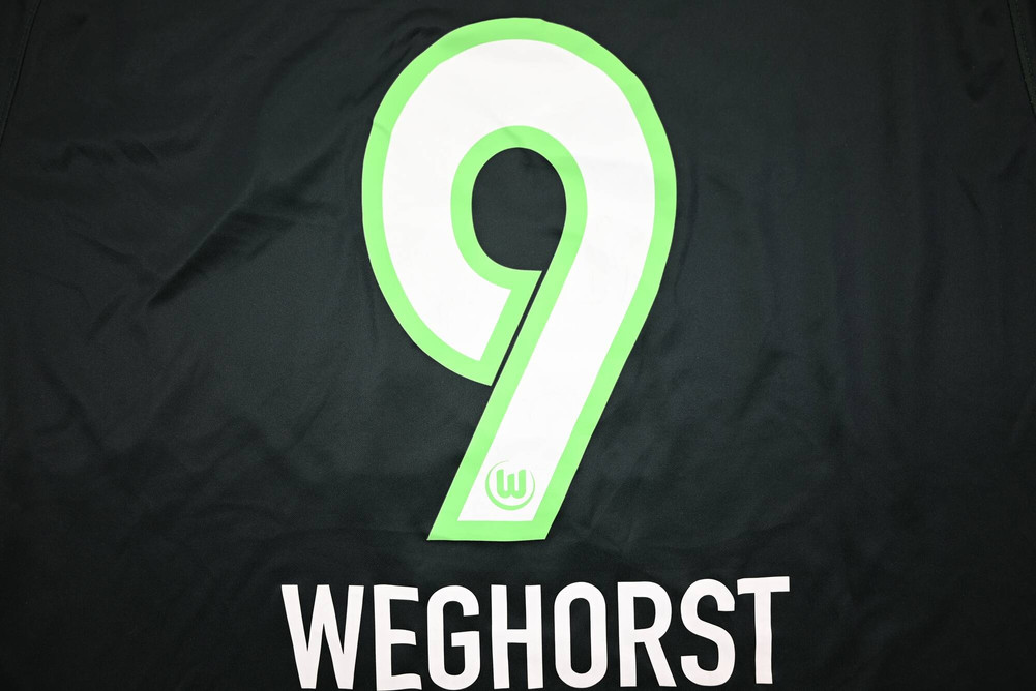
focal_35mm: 24
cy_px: 346
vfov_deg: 53.2
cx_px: 518
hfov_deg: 73.7
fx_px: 691
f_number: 4
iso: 200
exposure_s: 1/125
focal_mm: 24
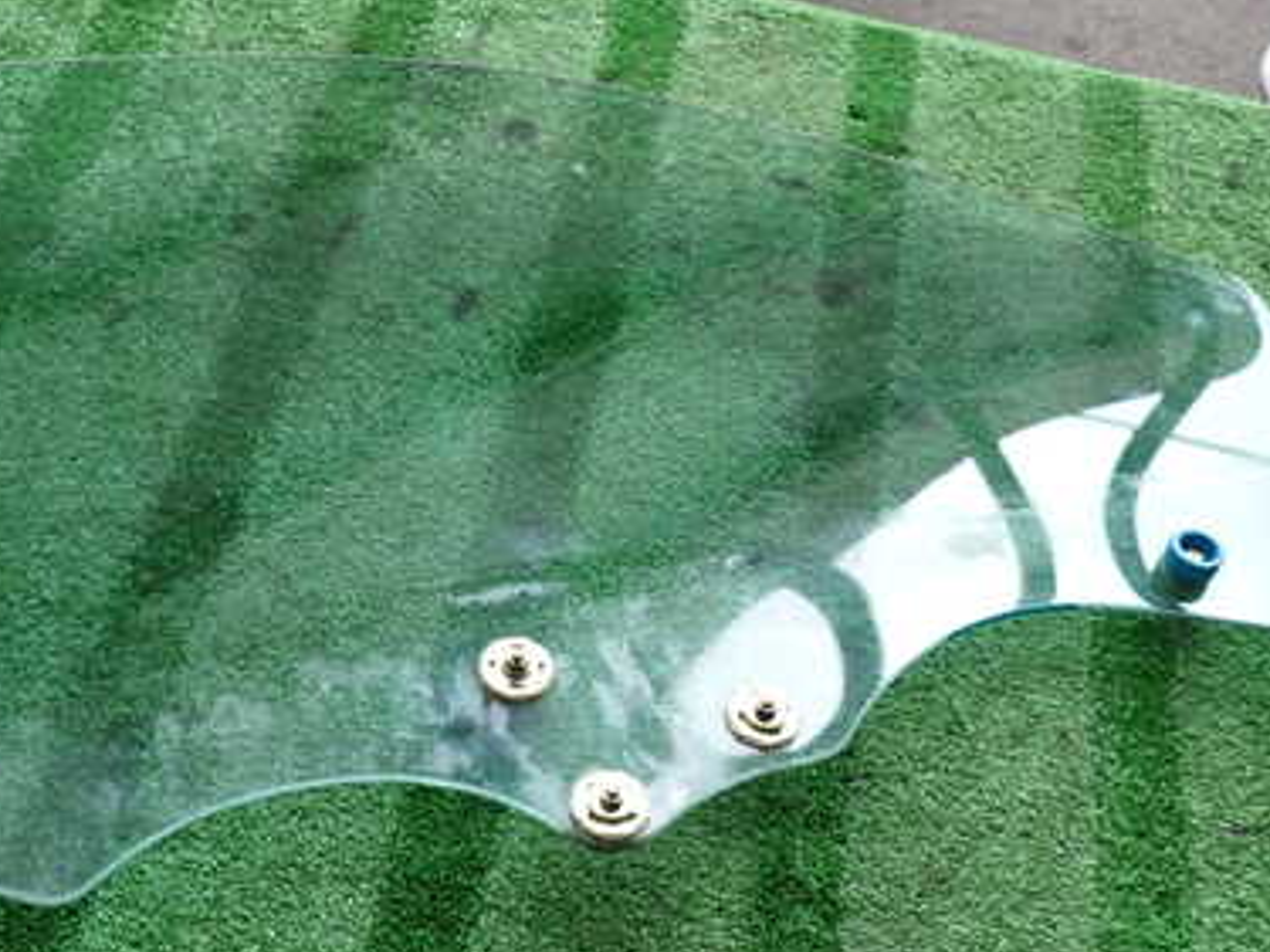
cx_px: 528
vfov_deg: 35.9
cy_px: 488
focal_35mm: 40
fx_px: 1467
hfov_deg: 46.6
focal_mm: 4.5
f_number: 2
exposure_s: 1/125
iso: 100
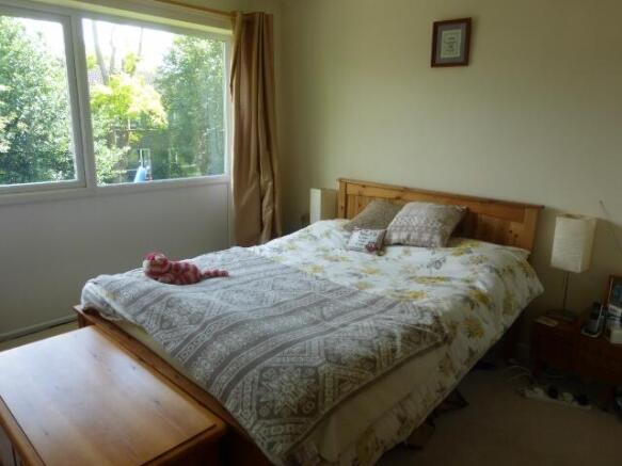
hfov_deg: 71.6
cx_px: 311
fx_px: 431
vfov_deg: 56.8
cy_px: 233
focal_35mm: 24
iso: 100
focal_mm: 4.3
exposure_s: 1/60
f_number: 3.3
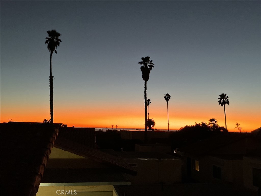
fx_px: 219
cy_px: 98
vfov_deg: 48.2
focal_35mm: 29
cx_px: 130
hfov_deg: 61.7
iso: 320
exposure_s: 1/30
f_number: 1.8
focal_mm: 3
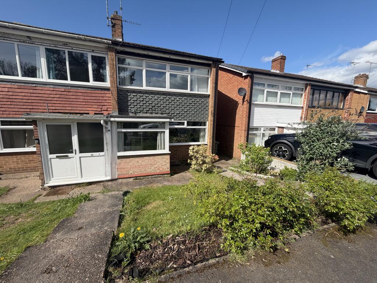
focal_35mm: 14
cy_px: 142
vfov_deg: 85.7
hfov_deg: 102.1
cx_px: 188
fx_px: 152
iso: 25
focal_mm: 2.22
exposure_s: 1/770
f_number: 2.2
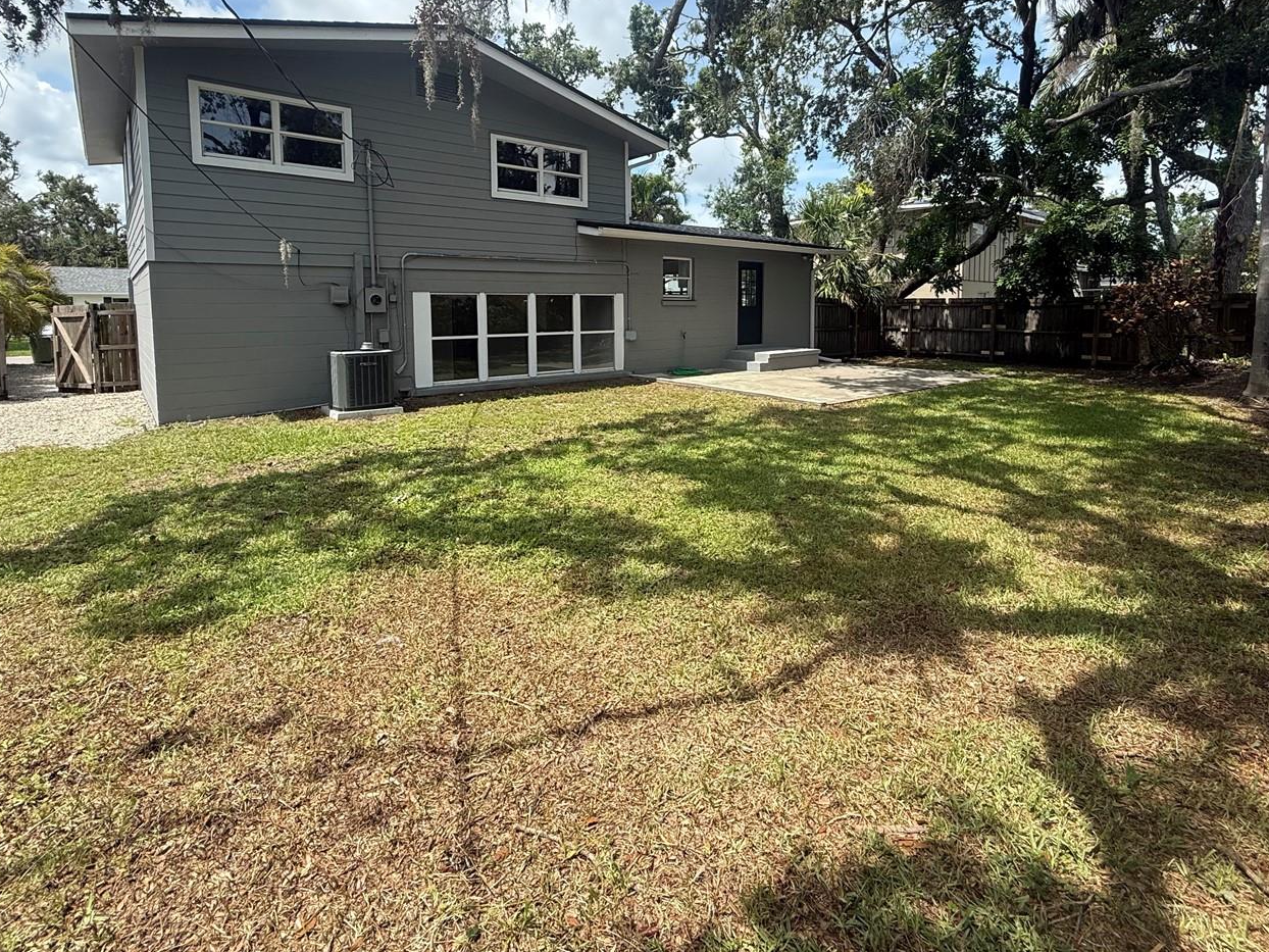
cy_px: 357
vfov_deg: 70.4
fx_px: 660
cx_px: 654
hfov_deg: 87.7
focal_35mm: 18
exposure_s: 1/853
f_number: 2.2
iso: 50
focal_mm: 2.22
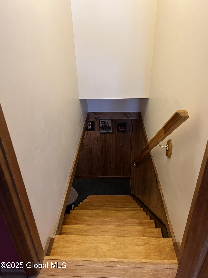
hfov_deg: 53.1
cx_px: 104
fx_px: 208
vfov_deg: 67.3
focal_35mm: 26
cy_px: 139
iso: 200
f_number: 1.5
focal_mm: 5.7
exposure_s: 1/60
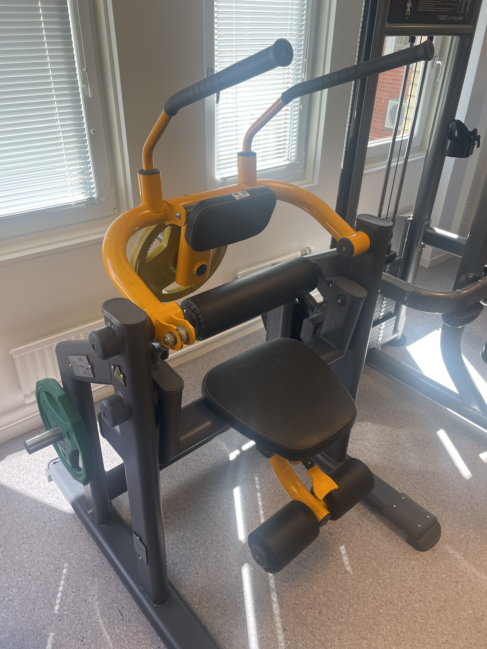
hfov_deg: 53.1
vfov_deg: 67.3
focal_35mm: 26
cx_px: 244
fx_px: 488
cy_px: 324
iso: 32
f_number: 1.6
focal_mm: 4.2
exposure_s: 1/128
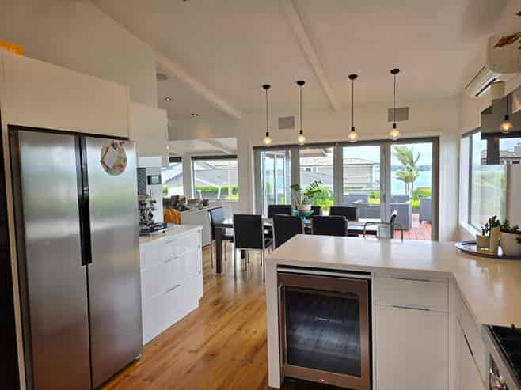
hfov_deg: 73.9
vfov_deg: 58.8
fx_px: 346
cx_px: 260
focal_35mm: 23
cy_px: 195
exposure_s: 1/100
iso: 16
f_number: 1.7
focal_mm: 6.3
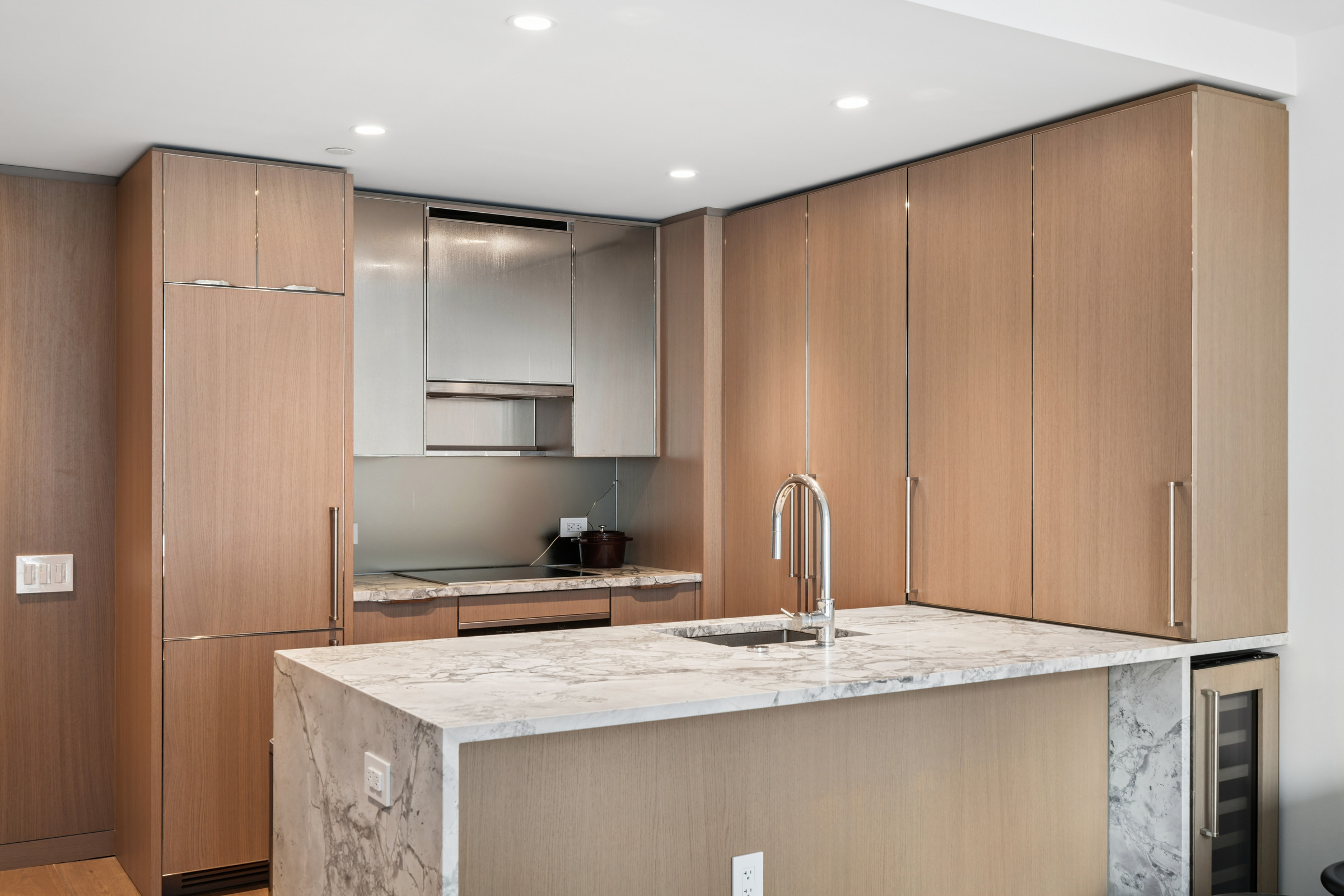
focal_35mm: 35
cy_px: 448
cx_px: 672
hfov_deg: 54.4
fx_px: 1307
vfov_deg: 37.9
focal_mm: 35
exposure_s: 1
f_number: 11
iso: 100
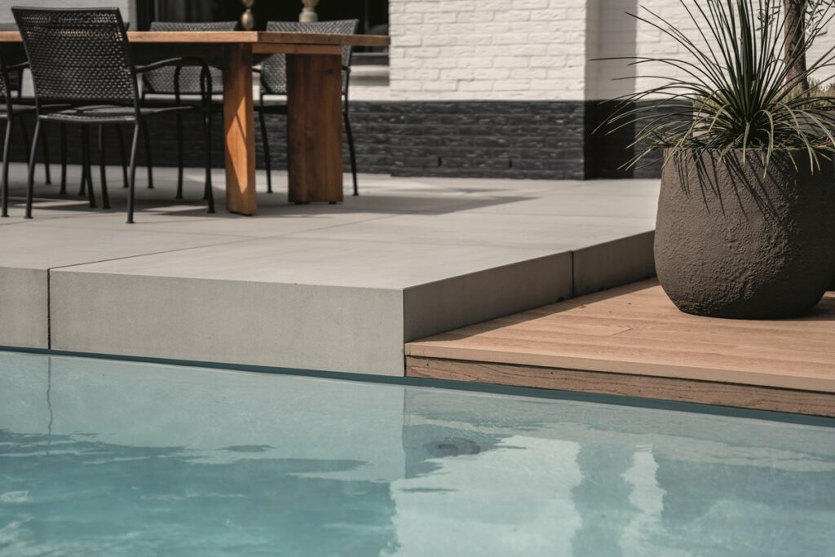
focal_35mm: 70
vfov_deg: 19.5
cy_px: 278
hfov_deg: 28.8
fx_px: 1624
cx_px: 418
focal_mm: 70
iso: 50
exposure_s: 1/3200
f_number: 2.8
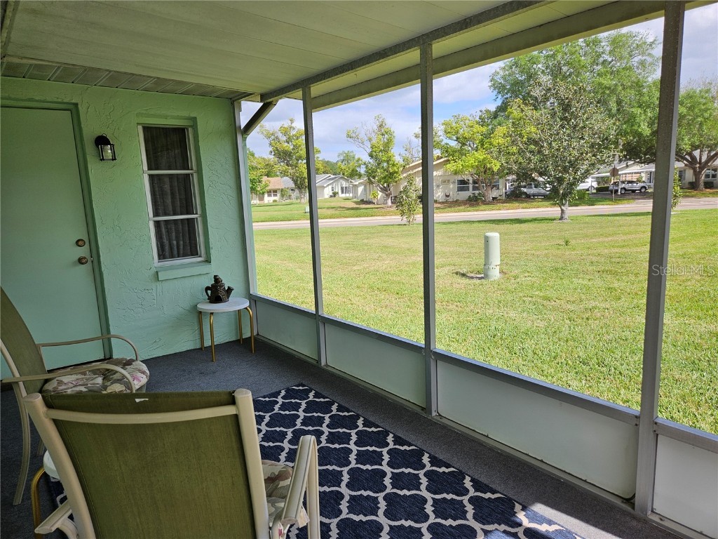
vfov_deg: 58.9
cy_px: 270
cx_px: 359
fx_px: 477
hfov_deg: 73.9
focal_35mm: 23
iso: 25
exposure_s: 1/599
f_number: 1.8
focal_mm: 5.4
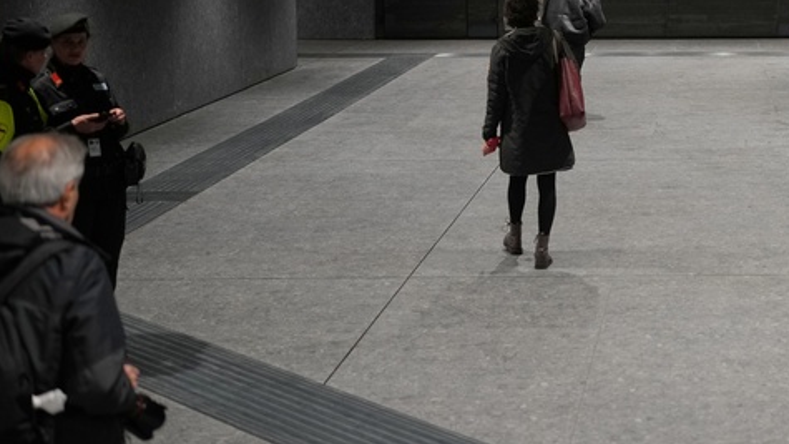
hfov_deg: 25.6
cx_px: 784
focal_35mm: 79
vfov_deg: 15.1
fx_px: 1652
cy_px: 29
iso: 800
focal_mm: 35
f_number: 1.4
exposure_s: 1/250
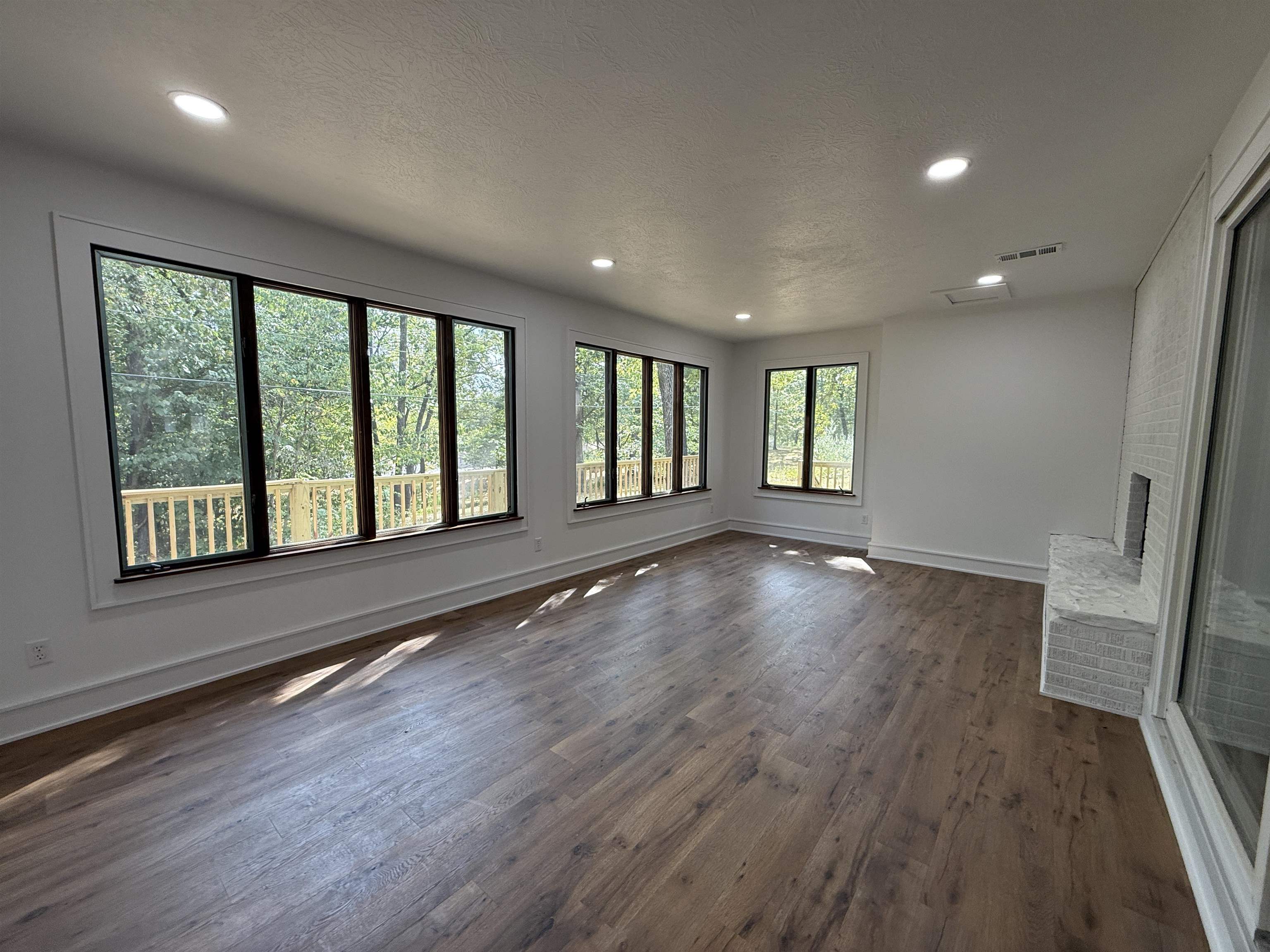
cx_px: 635
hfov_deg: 102.1
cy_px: 476
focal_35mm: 14
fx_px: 514
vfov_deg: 85.7
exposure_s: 1/120
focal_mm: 2.22
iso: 100
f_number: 2.2
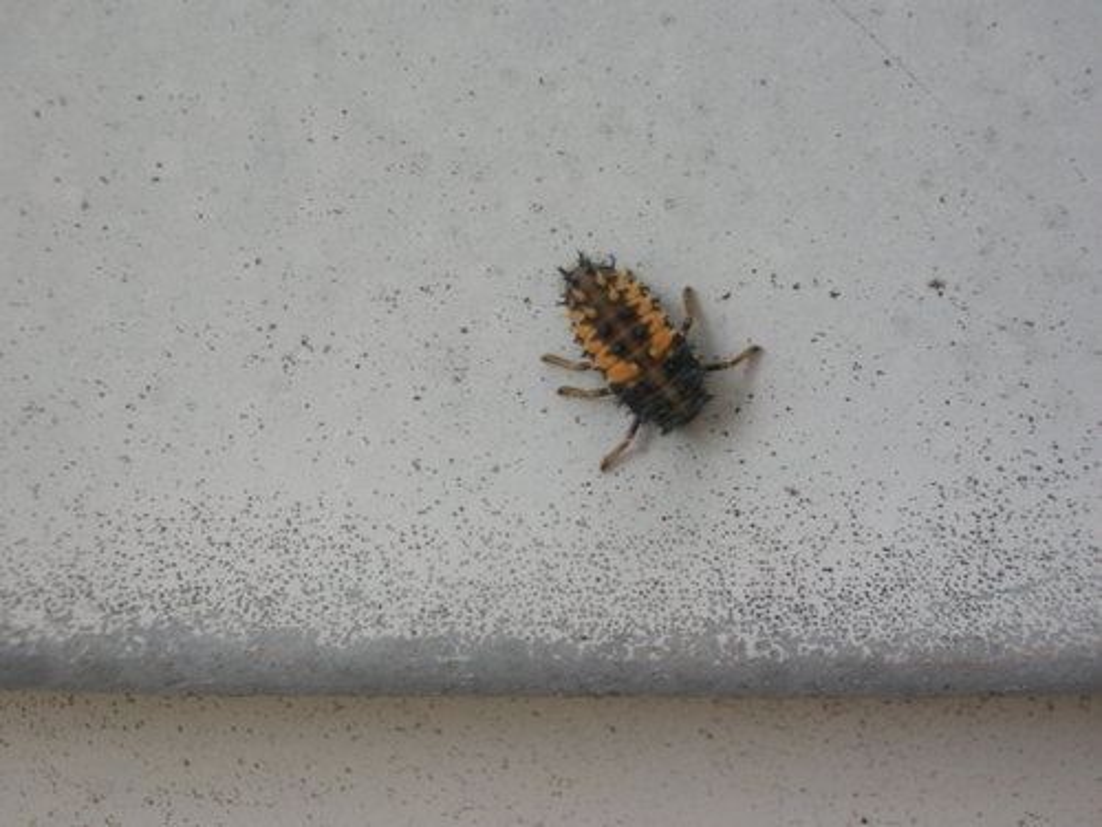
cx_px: 551
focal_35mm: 46
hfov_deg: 41.2
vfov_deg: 31.5
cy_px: 414
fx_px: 1464
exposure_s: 1/34.4
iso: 50
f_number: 5.4
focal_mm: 7.7
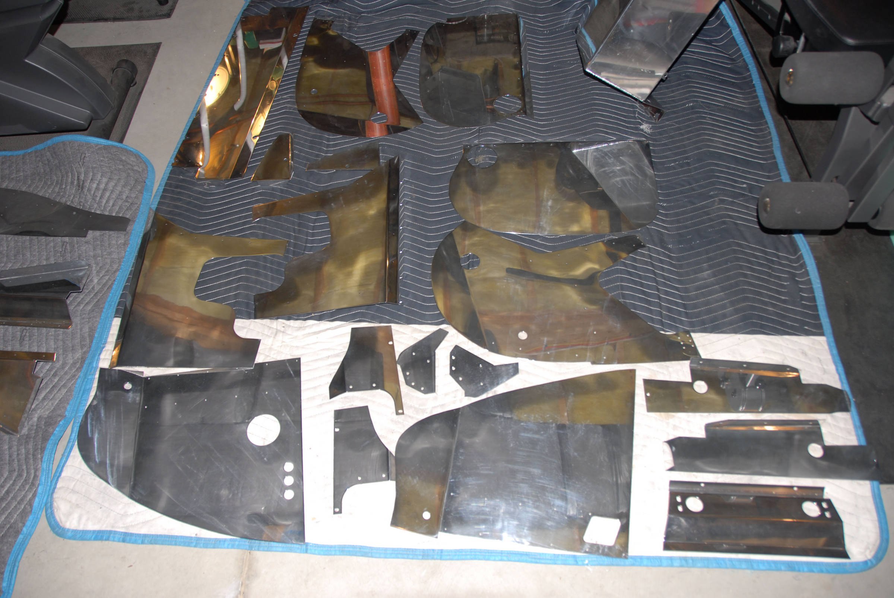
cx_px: 447
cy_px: 299
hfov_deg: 67.3
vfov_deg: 48.1
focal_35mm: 27
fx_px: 671
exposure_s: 1/60
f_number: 3.5
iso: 125
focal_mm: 18
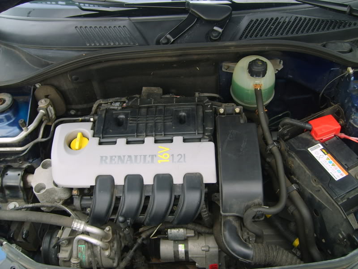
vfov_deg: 40.7
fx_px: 362
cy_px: 134
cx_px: 179
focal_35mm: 35
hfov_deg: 52.6
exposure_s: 1/60
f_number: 2.8
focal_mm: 5.8
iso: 50
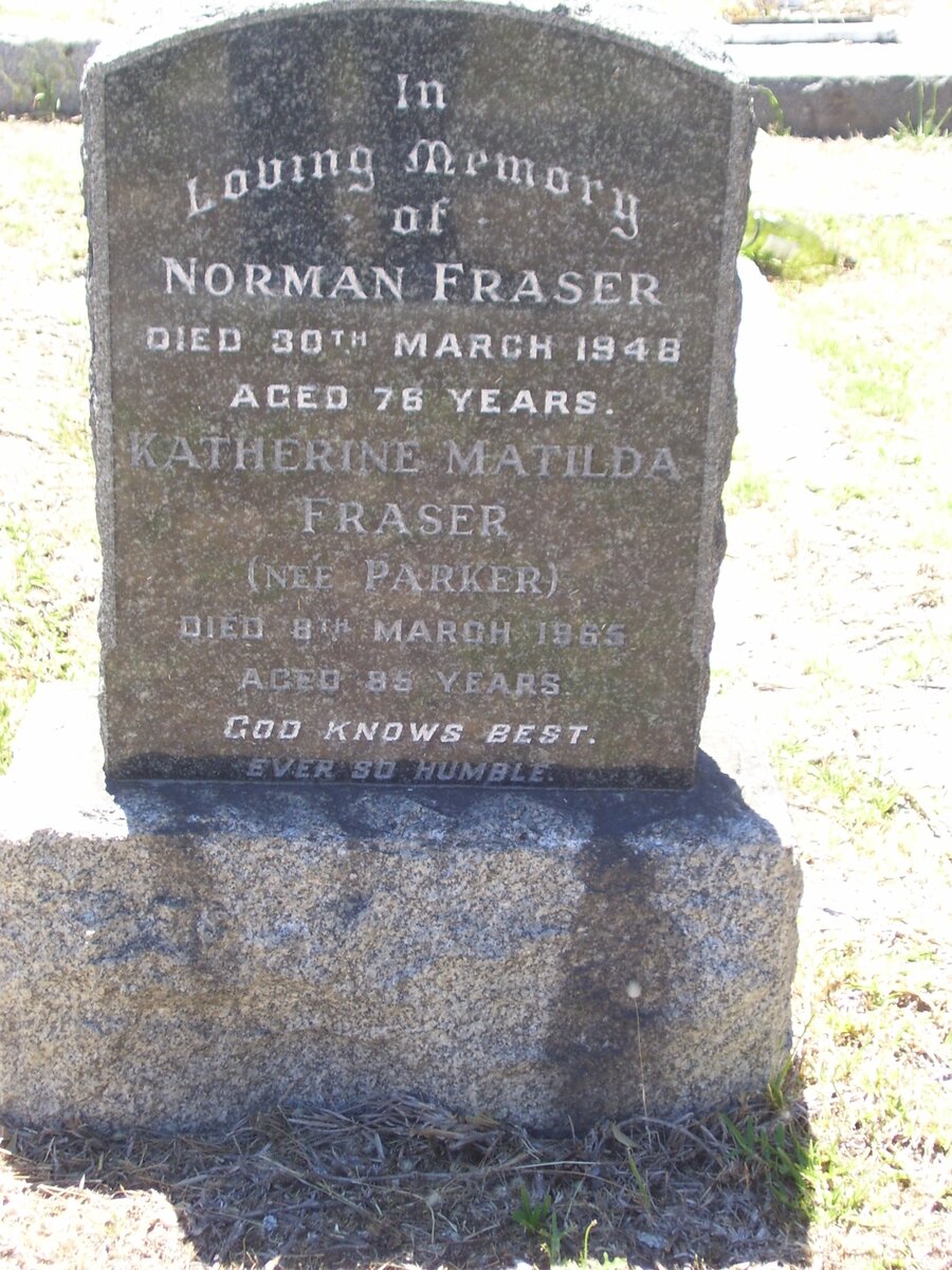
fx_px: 2567
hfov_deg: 21.0
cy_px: 635
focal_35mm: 70
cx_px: 476
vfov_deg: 27.8
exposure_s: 1/180
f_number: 4
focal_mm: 11.6
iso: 80
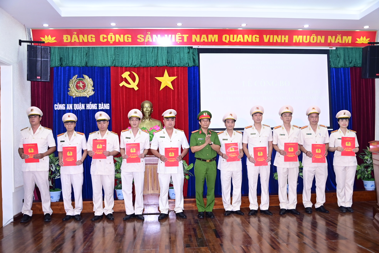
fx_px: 326
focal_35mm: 31
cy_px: 126
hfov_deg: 60.3
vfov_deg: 42.3
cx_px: 190
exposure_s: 1/200
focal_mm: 21
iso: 1000
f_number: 3.8
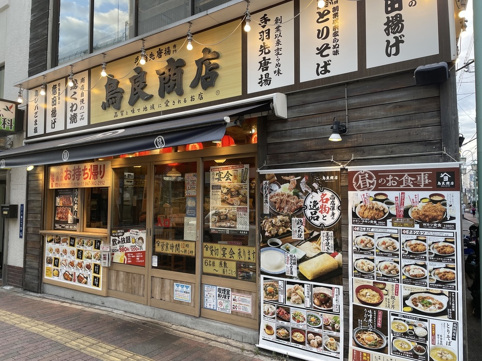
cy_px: 180
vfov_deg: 53.1
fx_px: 362
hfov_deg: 67.3
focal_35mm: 26
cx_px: 241
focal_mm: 4.2
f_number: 1.6
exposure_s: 1/121
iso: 32
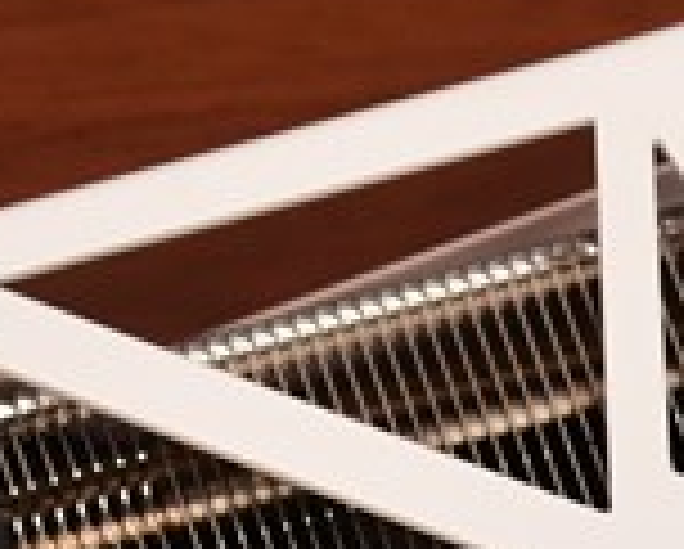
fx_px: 15344
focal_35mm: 757
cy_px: 893
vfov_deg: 2.0
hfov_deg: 2.6
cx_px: -176
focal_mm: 120
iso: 1600
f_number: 5.6
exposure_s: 1/60
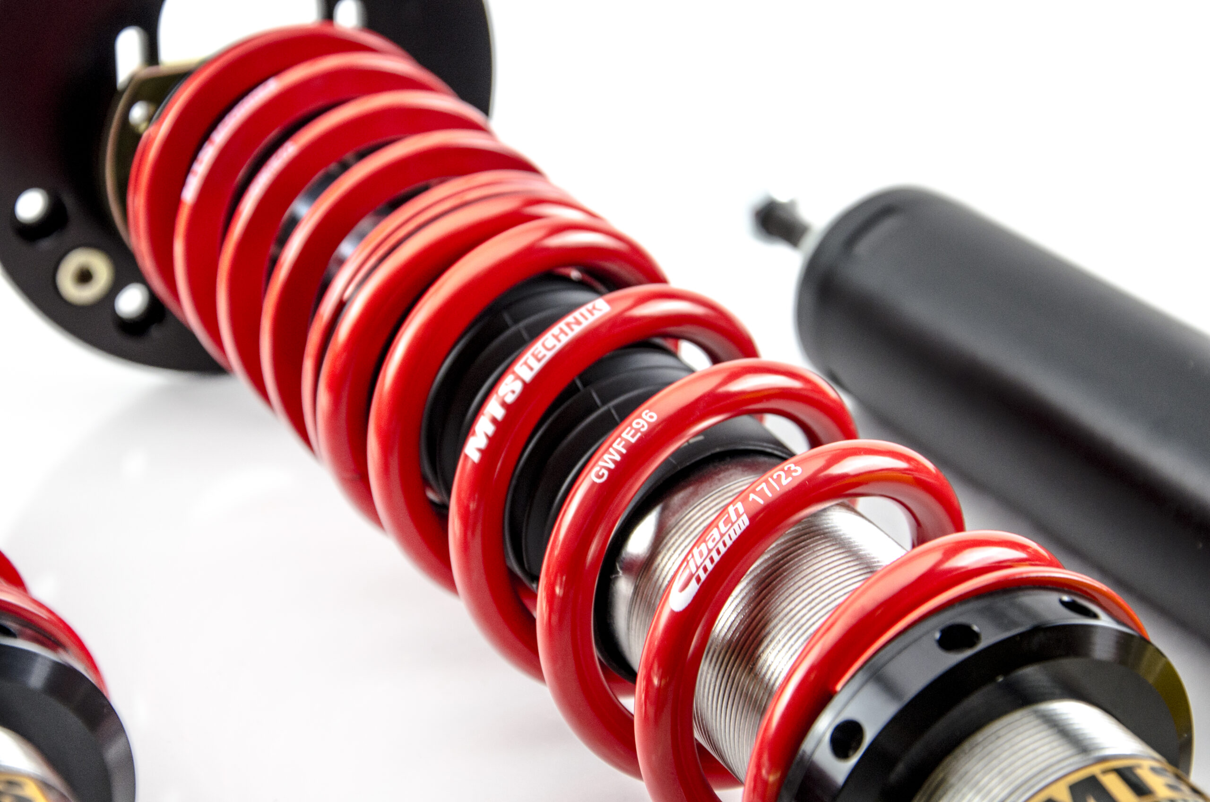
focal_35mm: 99
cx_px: 605
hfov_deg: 20.7
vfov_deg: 13.8
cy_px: 401
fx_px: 3321
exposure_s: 1/80
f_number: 5.3
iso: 400
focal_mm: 66
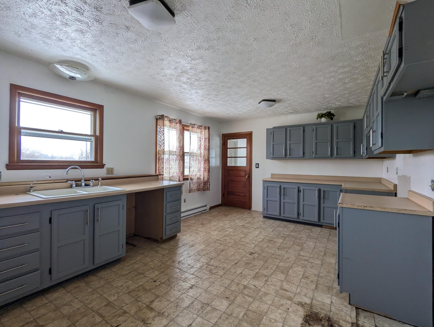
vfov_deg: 78.2
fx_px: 201
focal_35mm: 16
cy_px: 164
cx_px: 217
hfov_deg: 94.4
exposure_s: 1/60
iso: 82
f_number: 2.2
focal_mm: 2.35
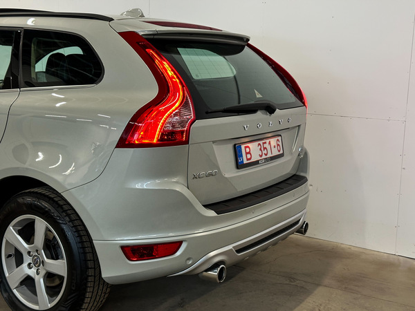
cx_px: 208
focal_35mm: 48
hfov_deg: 39.7
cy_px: 156
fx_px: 575
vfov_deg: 30.3
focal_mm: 6.86
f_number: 1.78
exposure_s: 1/50
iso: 125
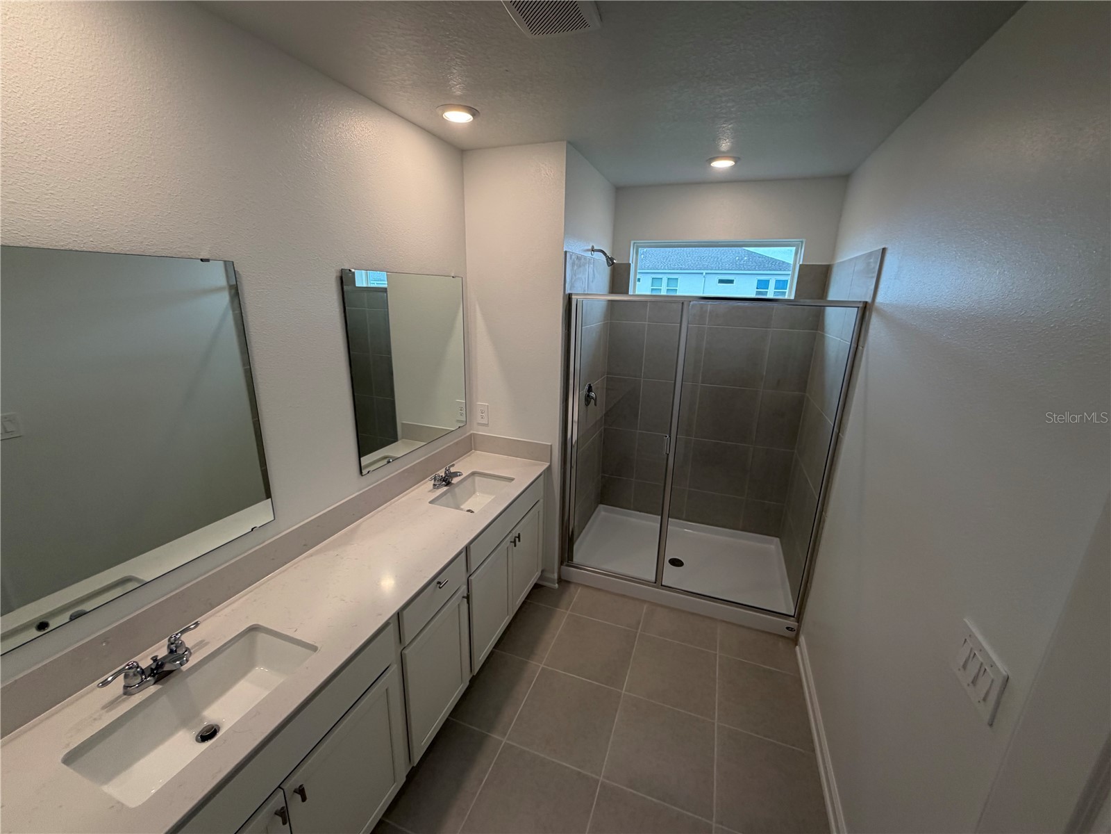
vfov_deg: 85.7
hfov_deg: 102.1
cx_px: 556
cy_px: 417
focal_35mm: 14
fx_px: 449
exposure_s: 1/120
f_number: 2.2
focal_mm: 2.22
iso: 100
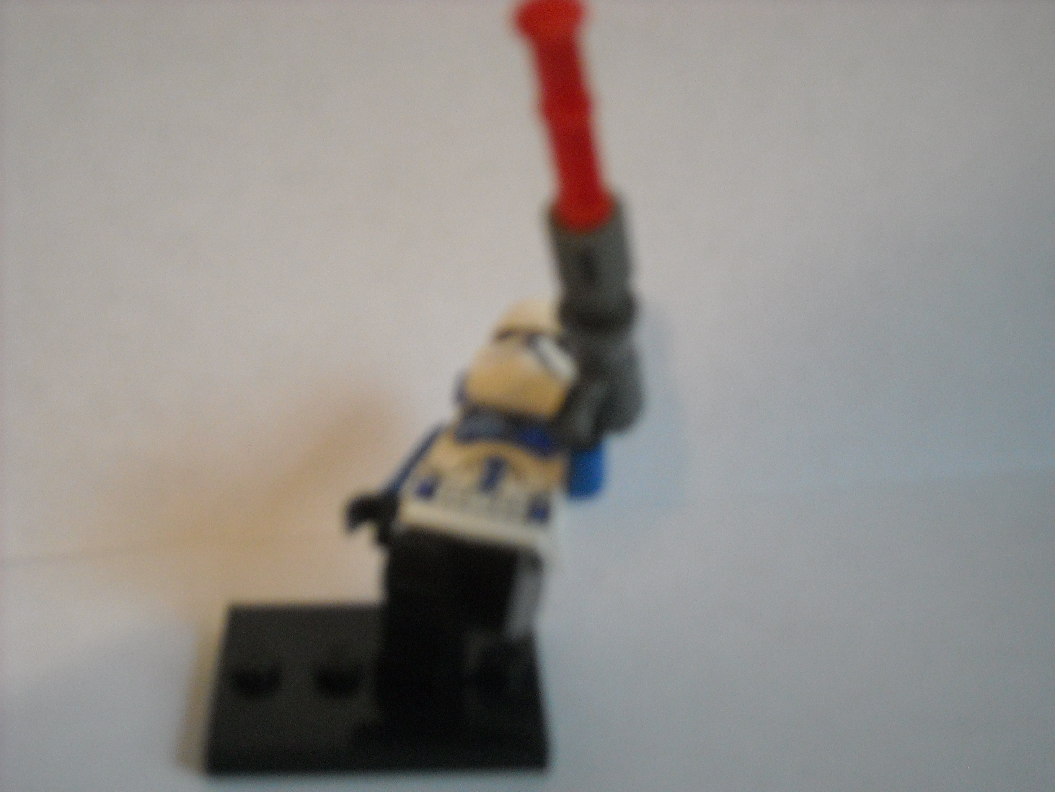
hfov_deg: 35.5
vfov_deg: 27.0
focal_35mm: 54
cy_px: 396
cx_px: 528
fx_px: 1646
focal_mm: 8.85
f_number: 3.3
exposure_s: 1/14
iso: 400
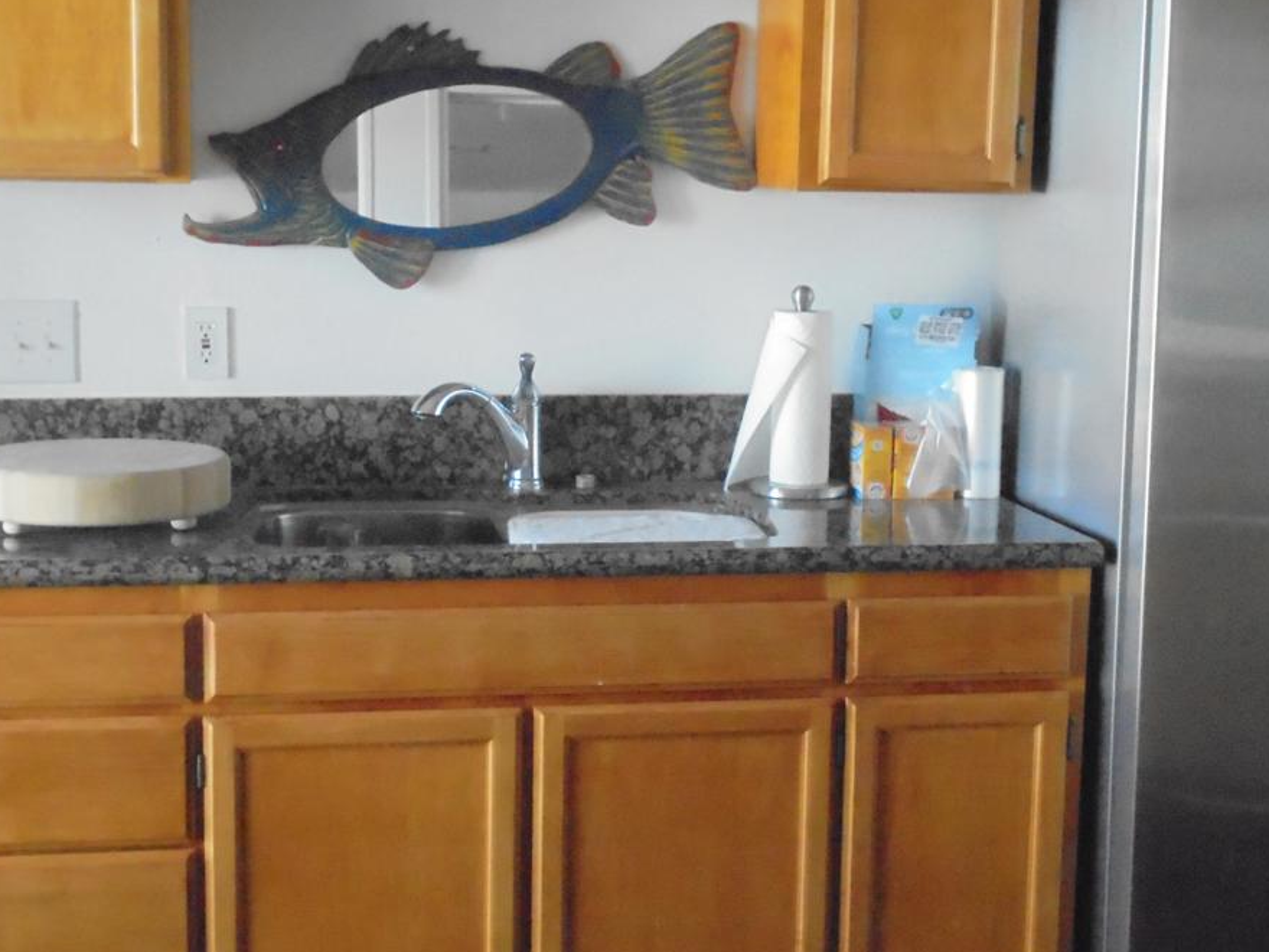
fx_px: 2090
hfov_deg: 33.8
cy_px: 477
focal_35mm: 57
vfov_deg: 25.7
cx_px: 629
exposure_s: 1/60
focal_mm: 8.9
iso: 1250
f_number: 4.8
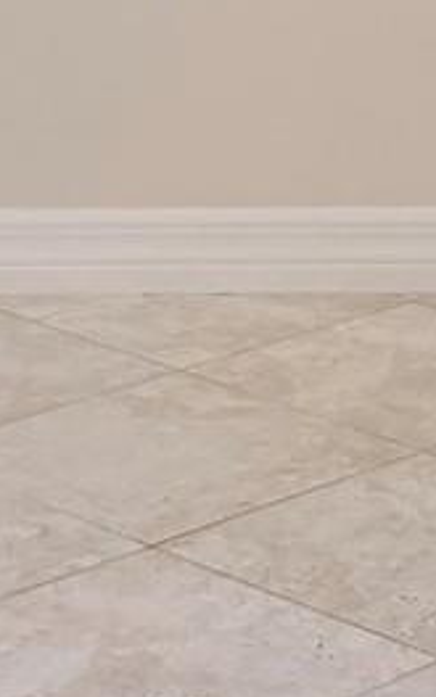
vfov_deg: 12.3
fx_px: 2928
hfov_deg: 8.5
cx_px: 227
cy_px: -599
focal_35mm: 154
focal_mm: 6.76
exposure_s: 1/188
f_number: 1.78
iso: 200
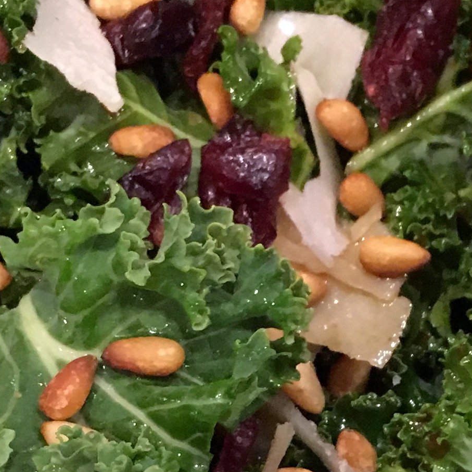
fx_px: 1759
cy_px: 537
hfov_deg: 15.2
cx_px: 392
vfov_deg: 14.9
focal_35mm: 114
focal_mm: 4.15
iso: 200
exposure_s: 1/30
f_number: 2.2
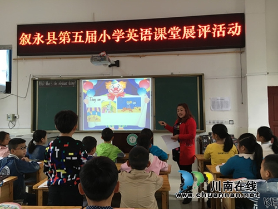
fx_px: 233
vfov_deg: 48.2
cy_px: 104
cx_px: 139
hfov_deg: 61.7
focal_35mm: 29
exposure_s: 1/33
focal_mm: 4.15
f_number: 2.2
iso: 40
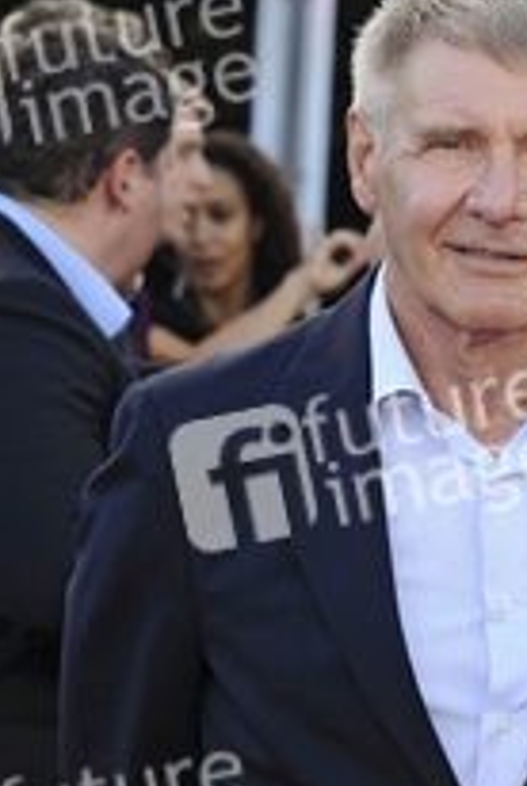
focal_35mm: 250
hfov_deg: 5.5
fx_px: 5471
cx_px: 479
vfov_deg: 8.2
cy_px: 652
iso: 400
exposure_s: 1/250
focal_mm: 86
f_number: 5.6
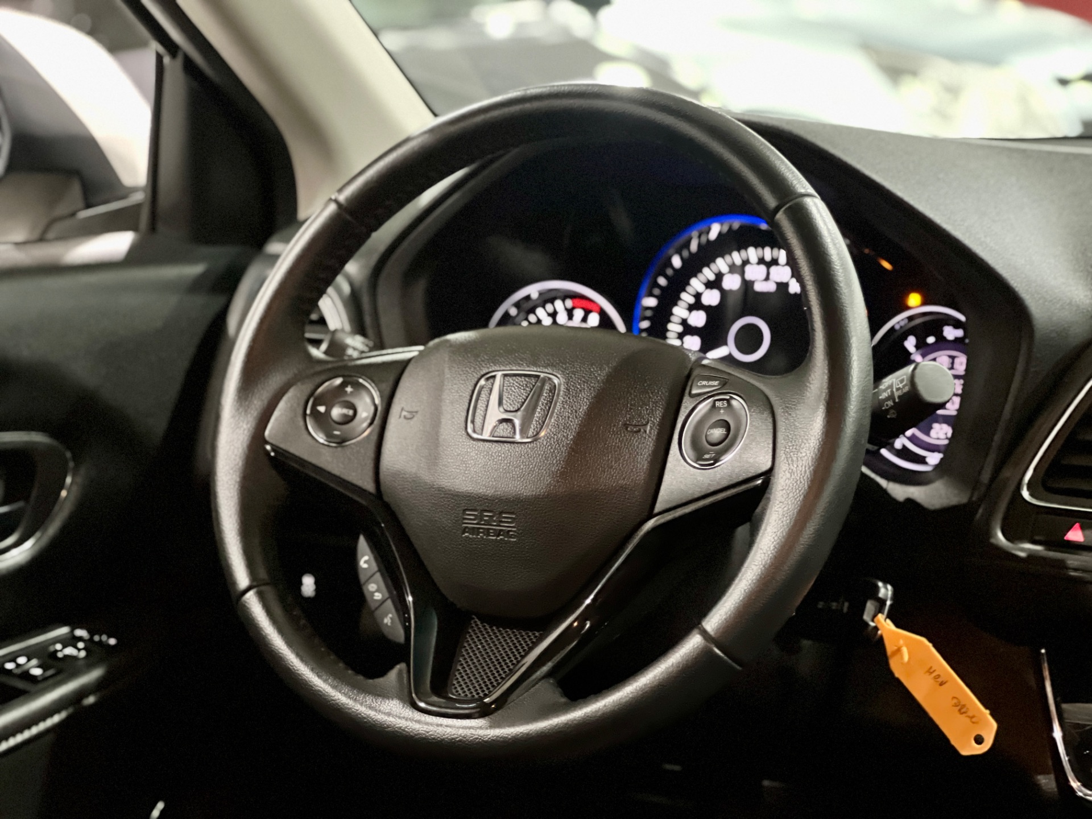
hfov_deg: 25.3
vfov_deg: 19.1
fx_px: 2429
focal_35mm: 77
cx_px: 546
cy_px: 410
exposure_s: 1/15
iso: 1250
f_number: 2.8
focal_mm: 9
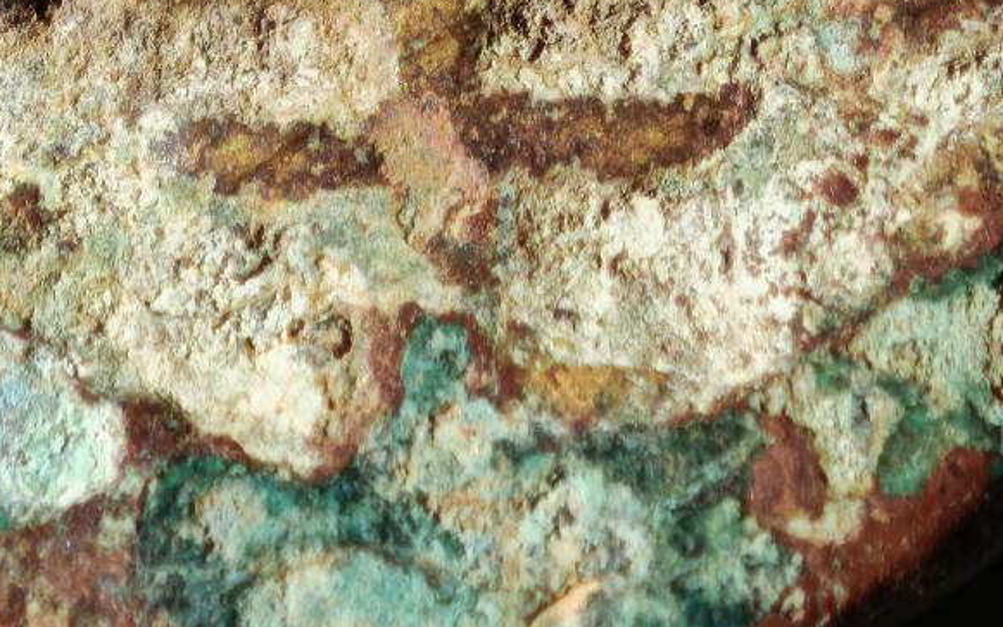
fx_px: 9867
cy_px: -345
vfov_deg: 3.6
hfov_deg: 5.8
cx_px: 375
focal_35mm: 361
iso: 250
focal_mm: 9
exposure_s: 1/100
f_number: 2
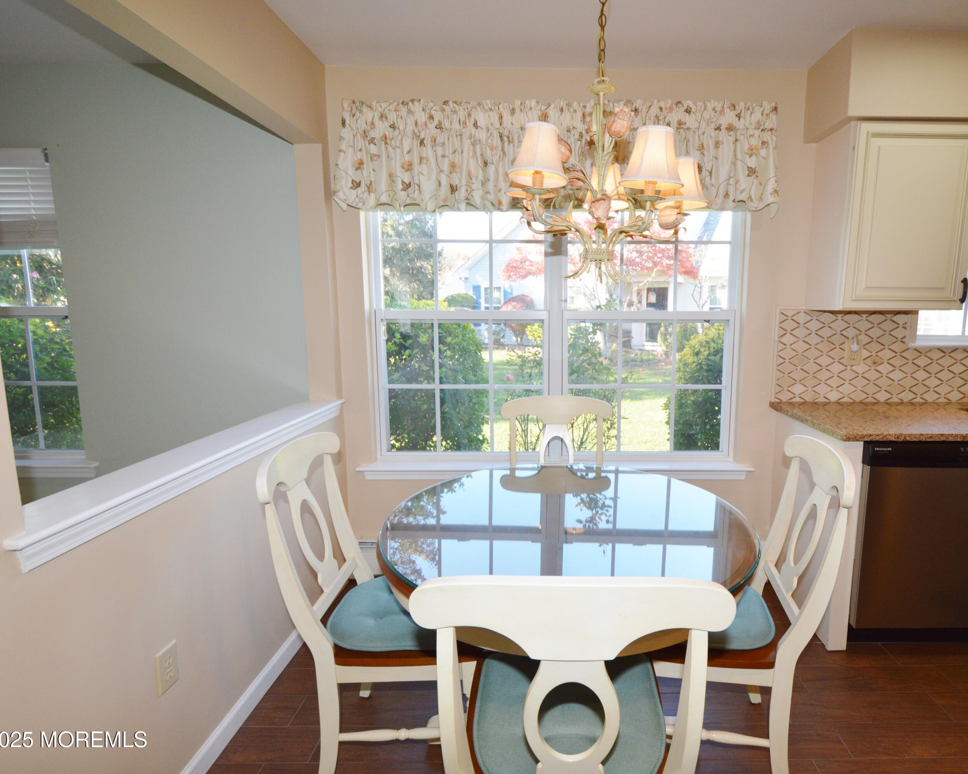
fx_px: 487
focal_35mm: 17
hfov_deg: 89.1
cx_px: 553
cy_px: 386
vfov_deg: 77.0
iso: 400
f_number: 5.6
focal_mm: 10
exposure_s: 1/125
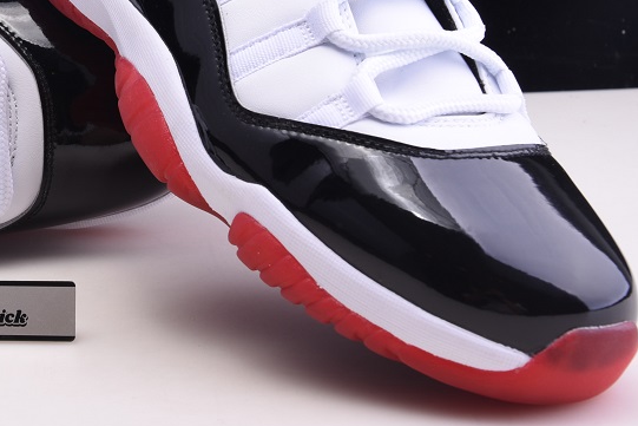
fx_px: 1968
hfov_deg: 18.0
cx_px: 0
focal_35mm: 111
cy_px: -19
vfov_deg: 12.2
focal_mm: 50
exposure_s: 1/125
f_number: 11
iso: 100
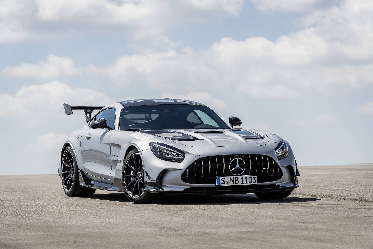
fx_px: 1554
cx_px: 186
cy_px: 124
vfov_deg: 9.1
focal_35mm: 150
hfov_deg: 13.7
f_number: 8
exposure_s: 1/250
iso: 100
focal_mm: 150
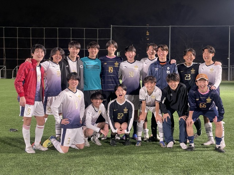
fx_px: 352
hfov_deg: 36.8
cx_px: 117
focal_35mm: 52
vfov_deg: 28.0
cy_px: 88
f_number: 2
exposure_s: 1/50
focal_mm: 6
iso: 500
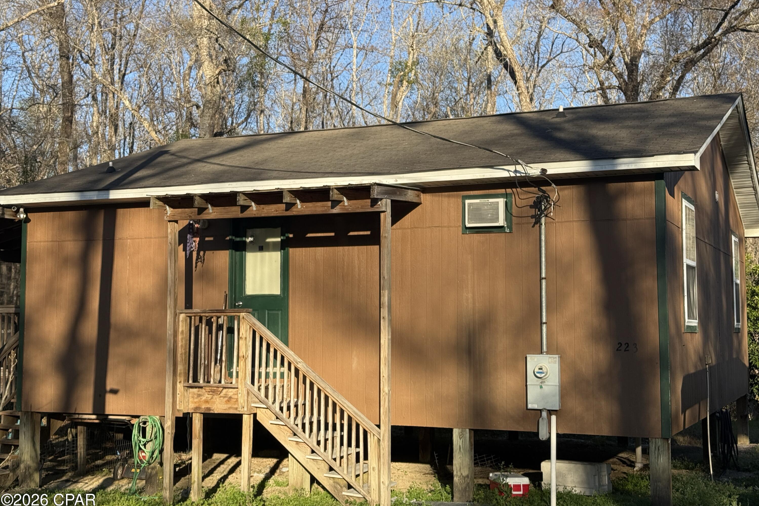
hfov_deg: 39.6
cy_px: 241
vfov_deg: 27.0
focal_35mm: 50
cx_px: 380
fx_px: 1054
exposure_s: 1/2342
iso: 64
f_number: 1.78
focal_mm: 6.76
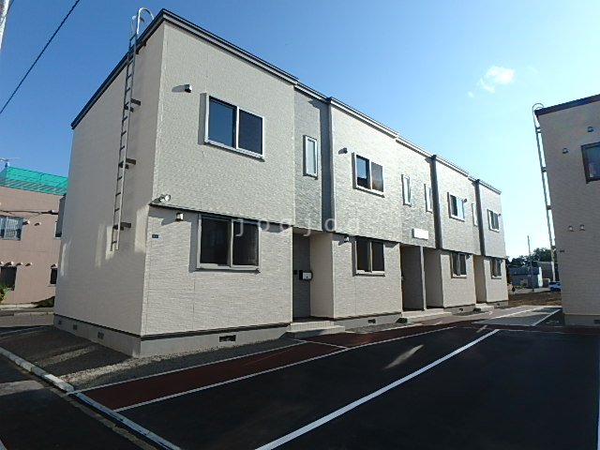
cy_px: 225
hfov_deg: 79.0
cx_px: 300
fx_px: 364
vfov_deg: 63.4
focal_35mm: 21
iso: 125
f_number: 6
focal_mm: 3.7
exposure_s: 1/400
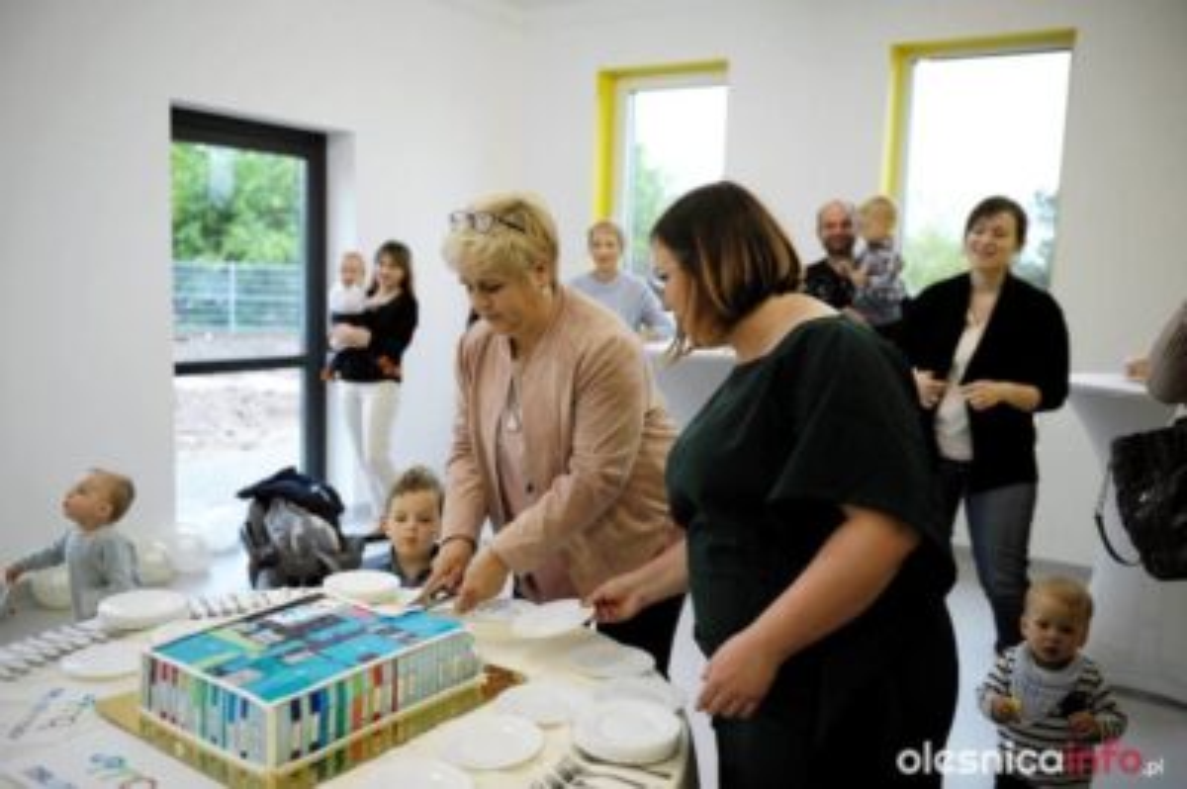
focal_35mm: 32
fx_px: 1054
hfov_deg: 58.8
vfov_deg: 41.0
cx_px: 594
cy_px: 394
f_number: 2.8
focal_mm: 32
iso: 2000
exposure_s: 1/800
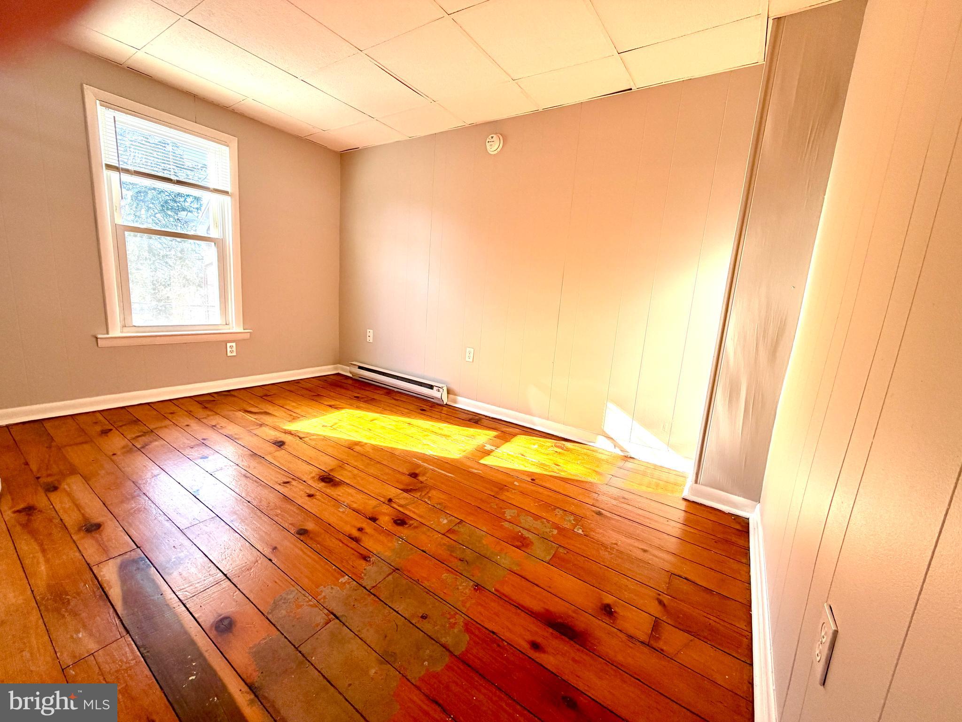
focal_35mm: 14
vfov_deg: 85.7
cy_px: 361
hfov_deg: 102.1
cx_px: 481
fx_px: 389
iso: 64
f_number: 2.2
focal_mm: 2.22
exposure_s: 1/121
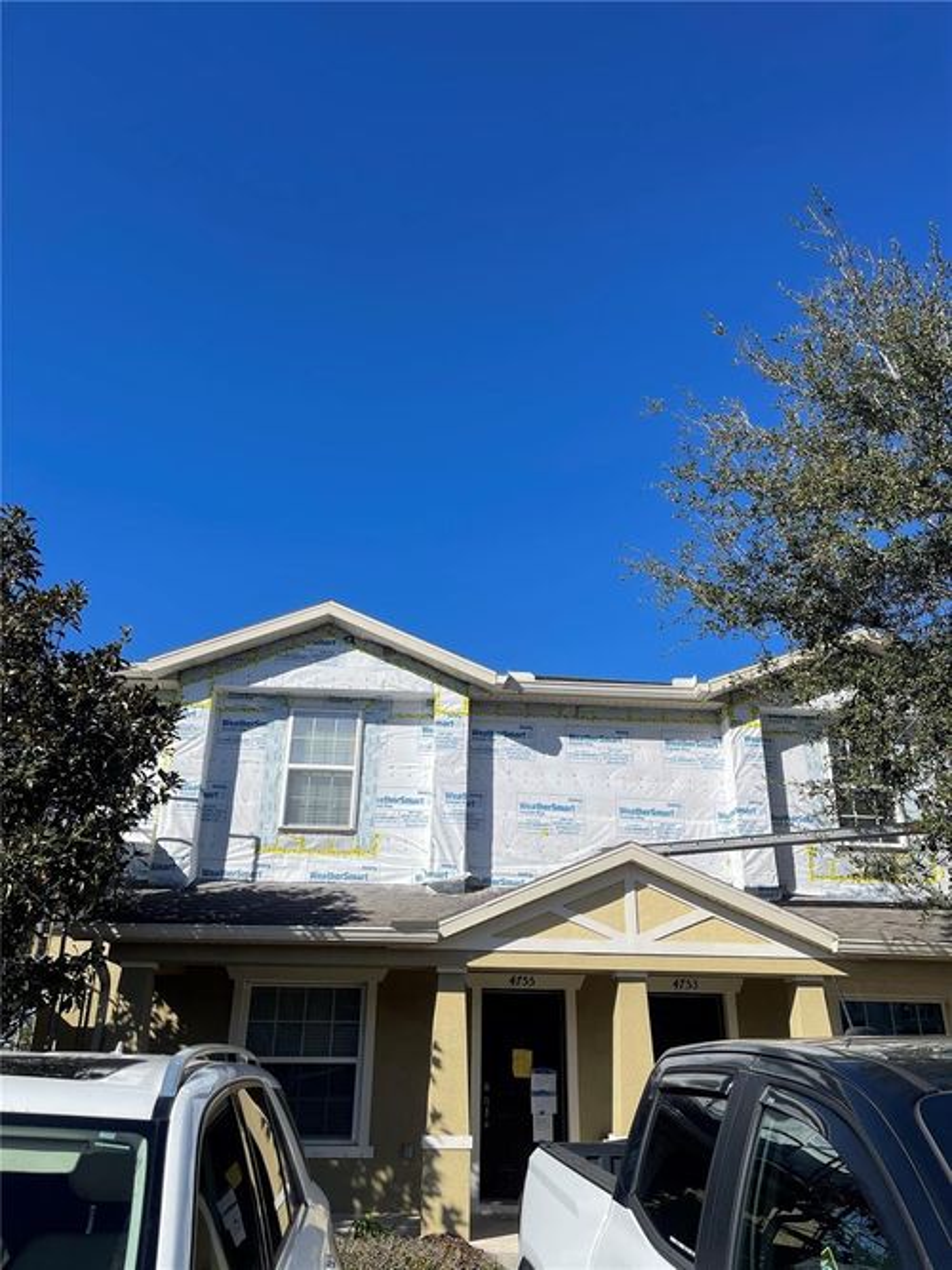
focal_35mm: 25
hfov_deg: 54.9
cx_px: 476
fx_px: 917
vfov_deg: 69.4
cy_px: 635
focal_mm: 5.1
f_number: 1.6
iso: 32
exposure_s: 1/4902
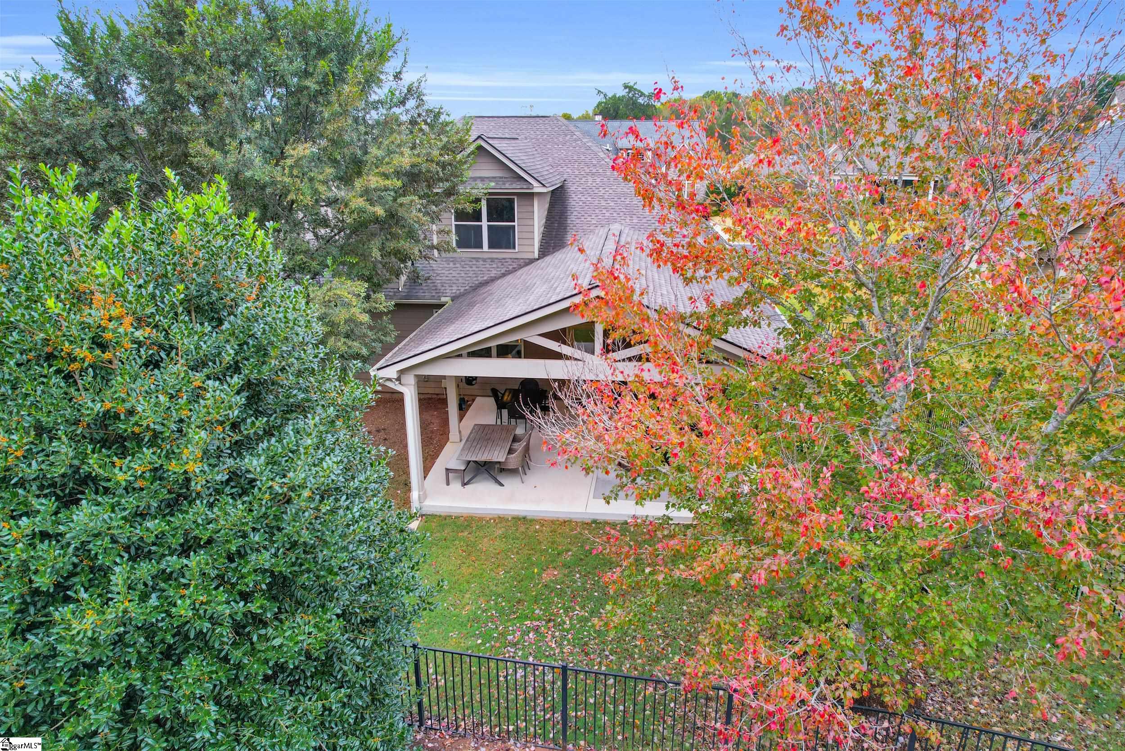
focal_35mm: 22
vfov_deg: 57.3
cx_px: 562
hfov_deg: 78.6
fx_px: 688
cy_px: 376
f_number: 2.8
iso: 100
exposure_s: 1/30
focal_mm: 8.38
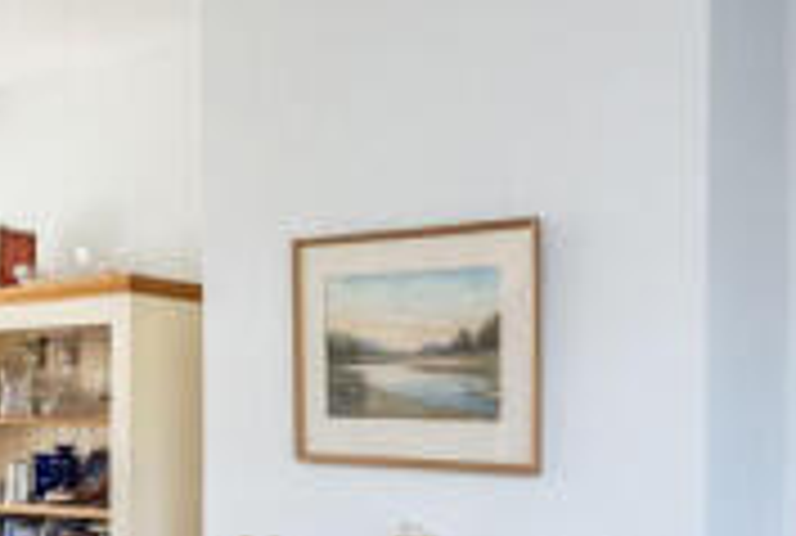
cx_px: 274
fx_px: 1349
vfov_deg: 21.8
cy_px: 511
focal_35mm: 61
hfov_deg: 32.6
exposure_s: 1/320
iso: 2000
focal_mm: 16.5
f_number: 8
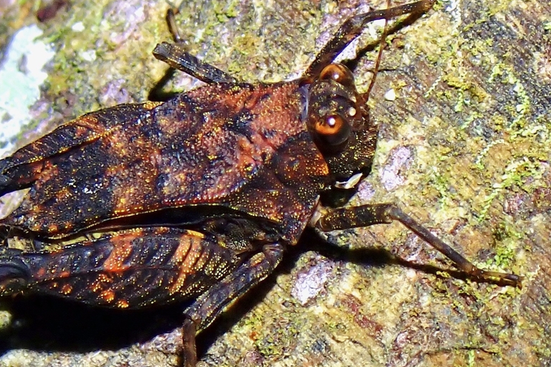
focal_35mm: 153
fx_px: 2342
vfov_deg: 9.0
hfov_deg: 13.4
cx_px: 213
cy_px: 192
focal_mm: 18
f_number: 6.3
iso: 125
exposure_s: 1/400
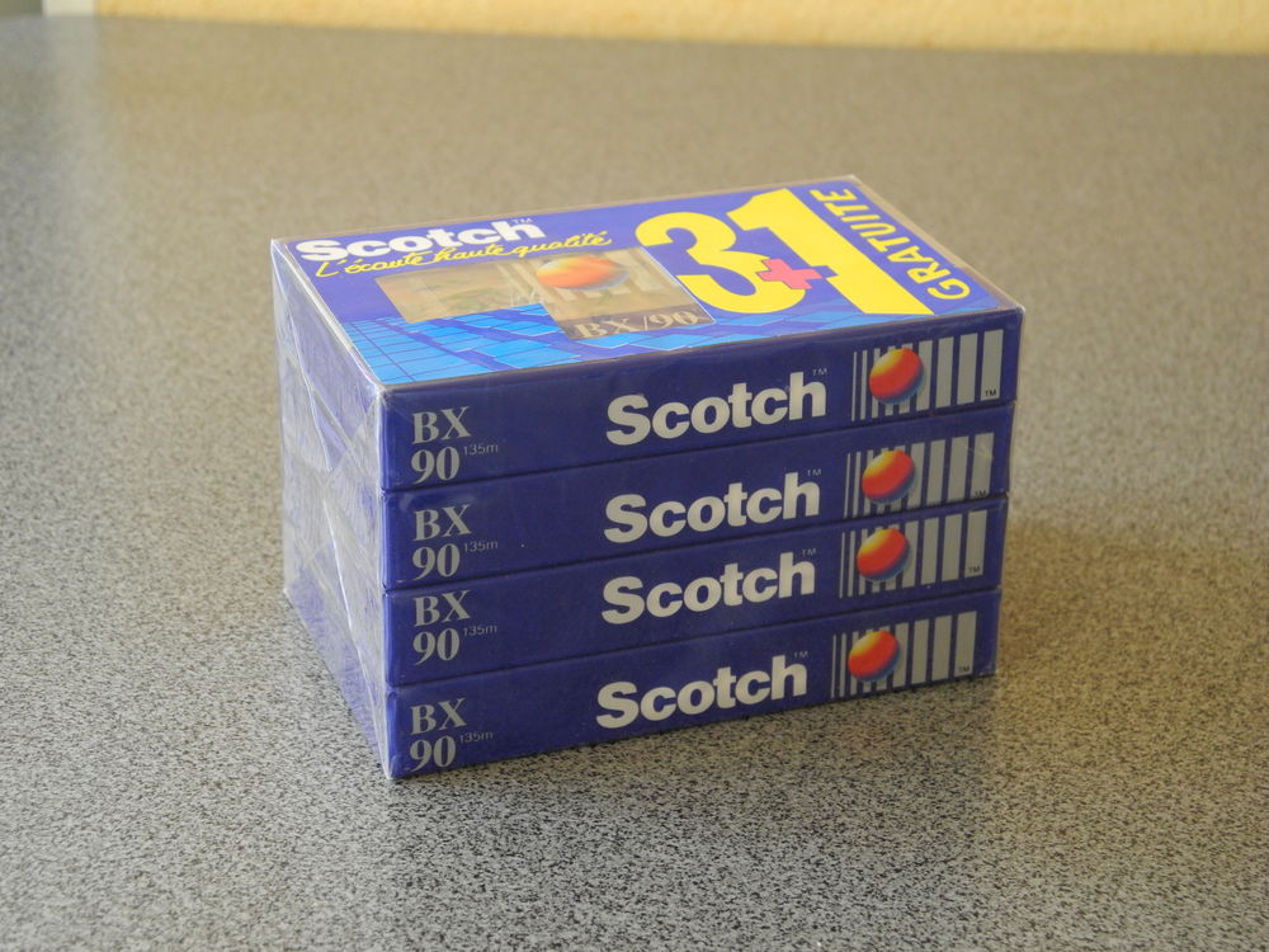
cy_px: 476
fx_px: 2786
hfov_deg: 25.7
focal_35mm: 76
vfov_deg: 19.4
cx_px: 634
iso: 308
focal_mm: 16.3
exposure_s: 1/30
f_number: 4
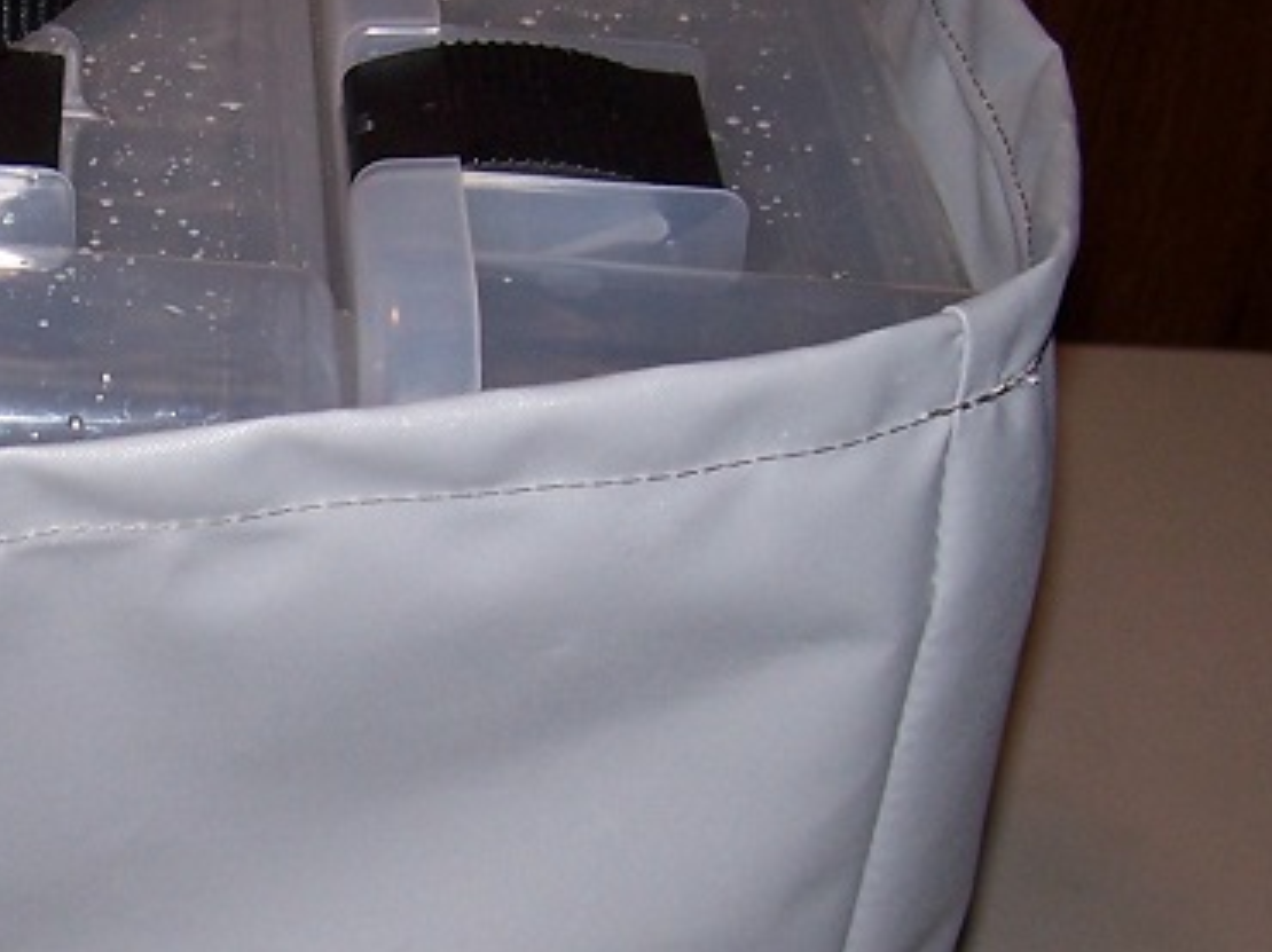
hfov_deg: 20.4
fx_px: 3378
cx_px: -83
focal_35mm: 92
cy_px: 598
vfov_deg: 16.0
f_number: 2.7
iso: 80
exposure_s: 1/60
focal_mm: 5.6
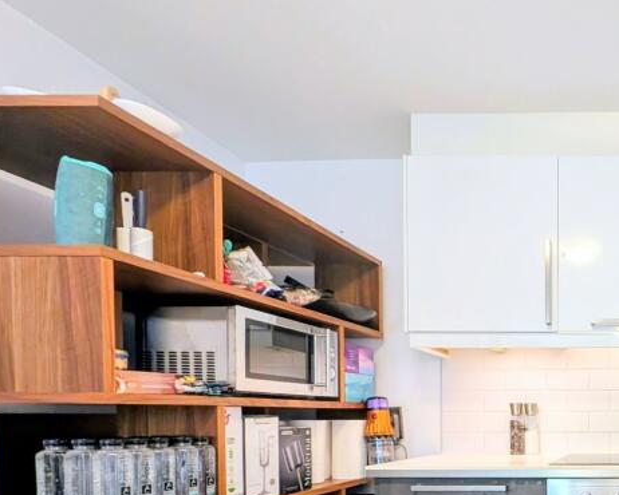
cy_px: 429
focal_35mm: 26
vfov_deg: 49.9
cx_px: 635
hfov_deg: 51.2
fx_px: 477
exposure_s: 1/23.5
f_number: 1.95
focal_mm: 2.23
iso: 234
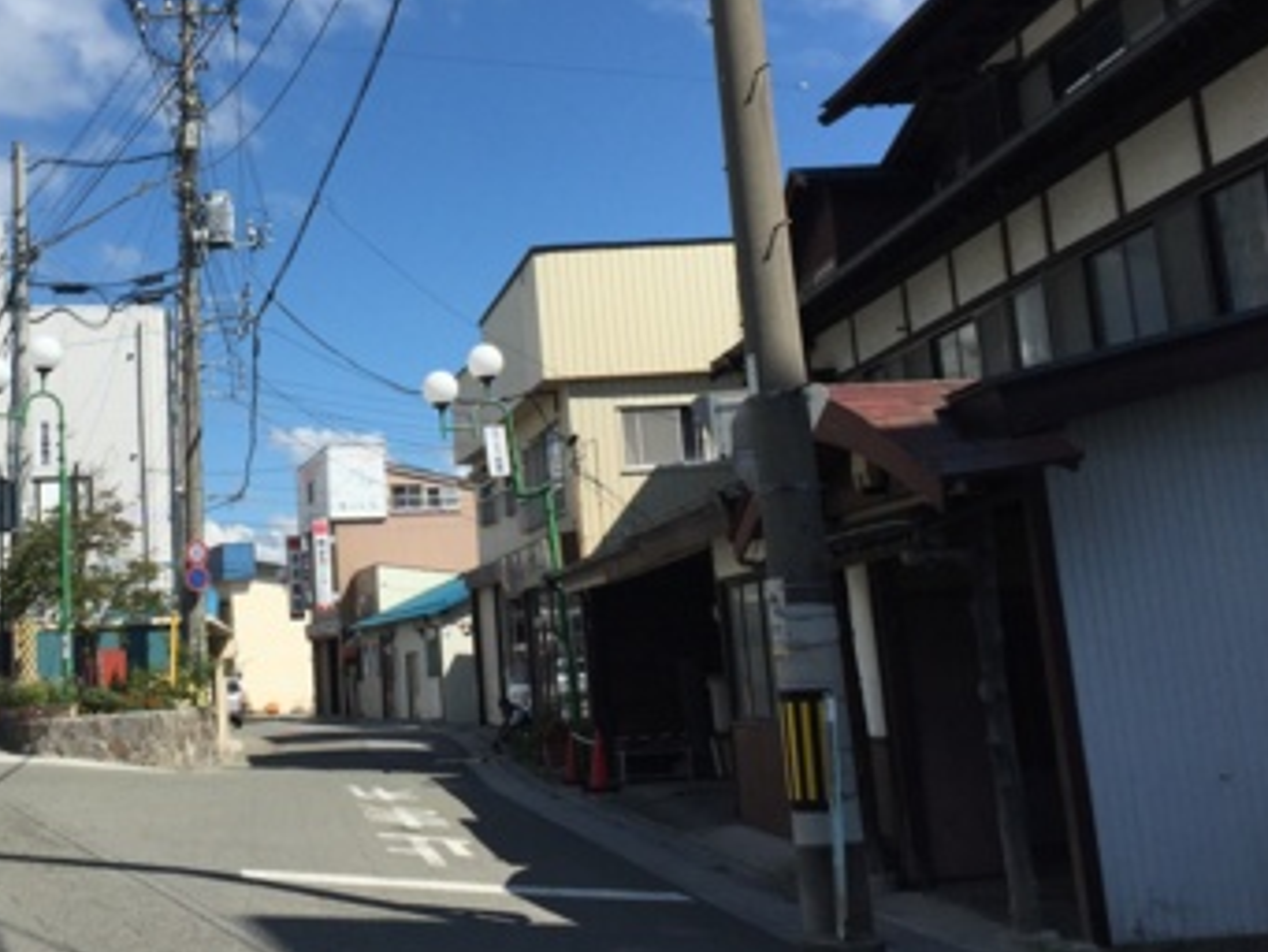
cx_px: 372
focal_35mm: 51
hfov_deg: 36.9
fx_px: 1869
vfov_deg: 28.3
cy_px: 294
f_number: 2.2
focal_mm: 4.15
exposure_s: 1/3300
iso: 32
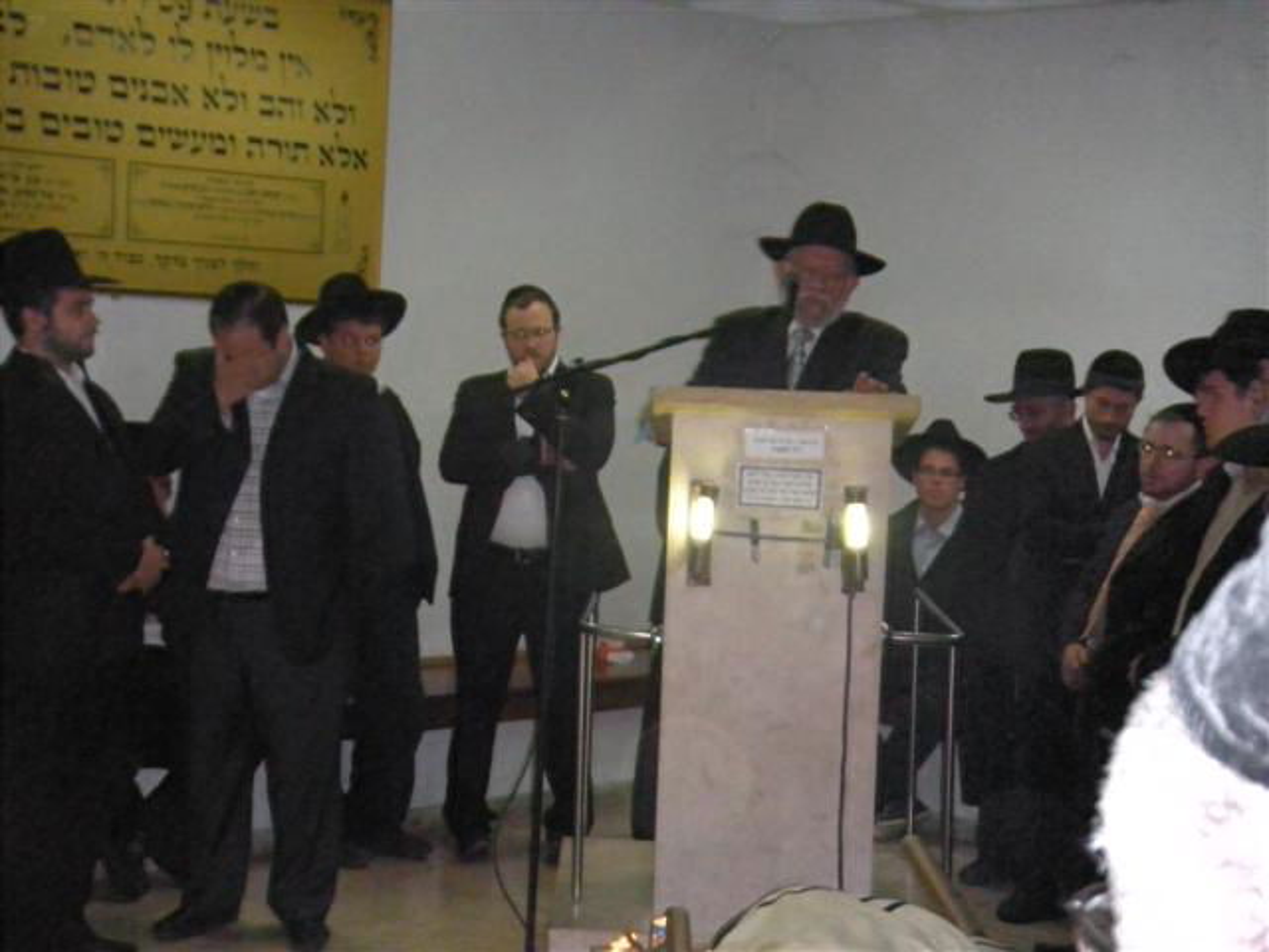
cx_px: 634
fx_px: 2749
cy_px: 476
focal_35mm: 75
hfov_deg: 26.0
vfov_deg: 19.6
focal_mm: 12.5
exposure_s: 1/60
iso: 800
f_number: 4.5
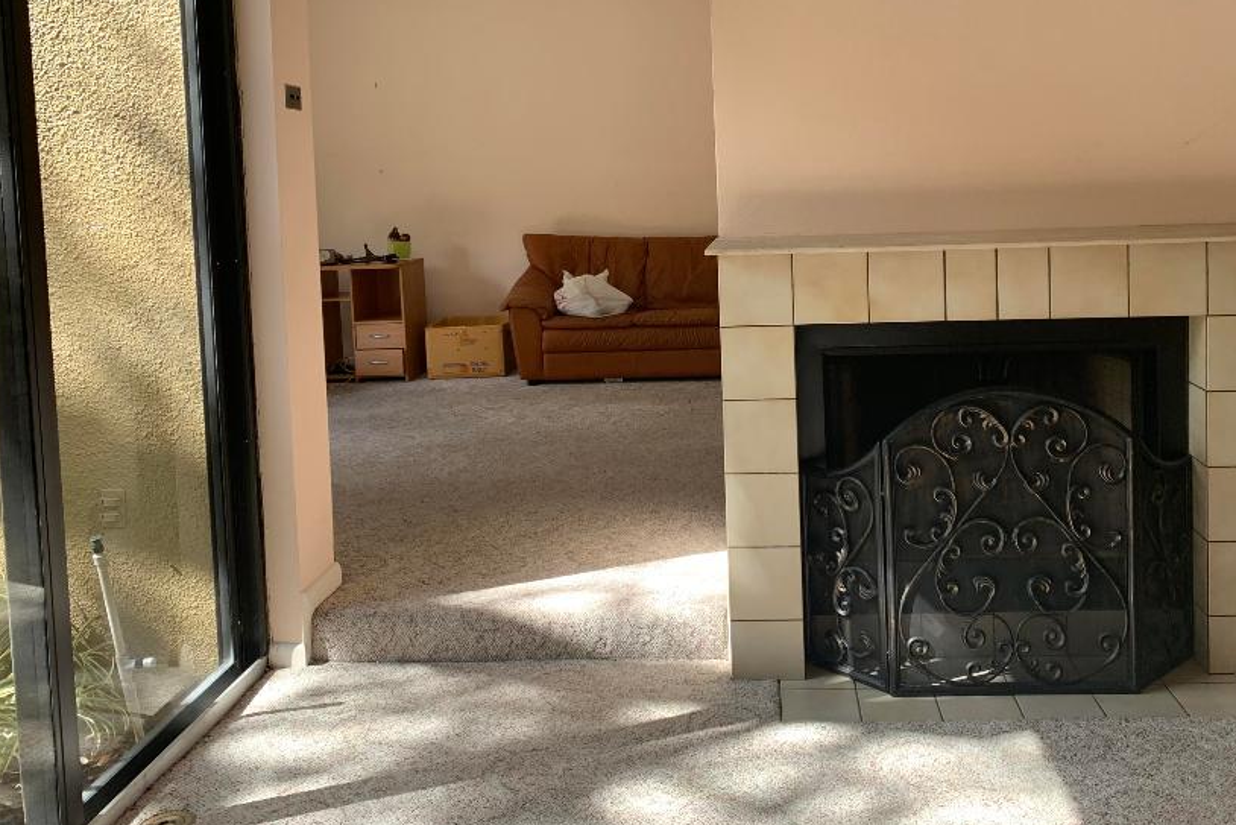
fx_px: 1167
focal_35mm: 34
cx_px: 715
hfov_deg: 55.5
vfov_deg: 38.4
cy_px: 260
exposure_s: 1/121
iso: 40
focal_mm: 4.25
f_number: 1.8
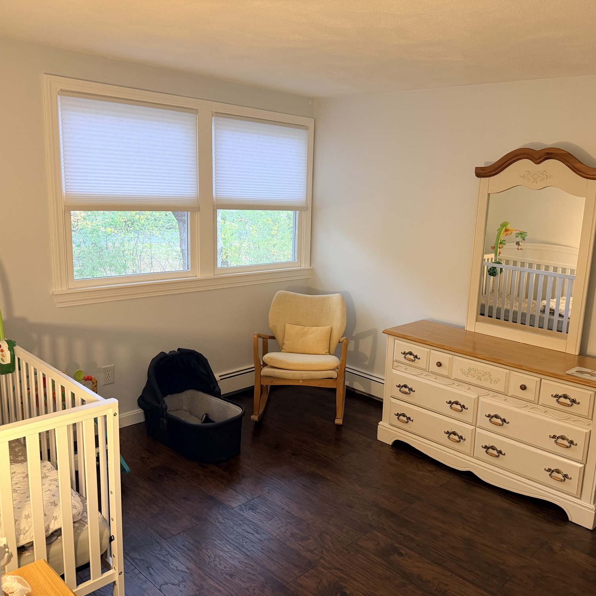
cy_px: 304
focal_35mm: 29
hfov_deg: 55.3
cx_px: 349
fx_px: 565
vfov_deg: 55.6
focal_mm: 6.76
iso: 250
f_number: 1.78
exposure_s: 1/60
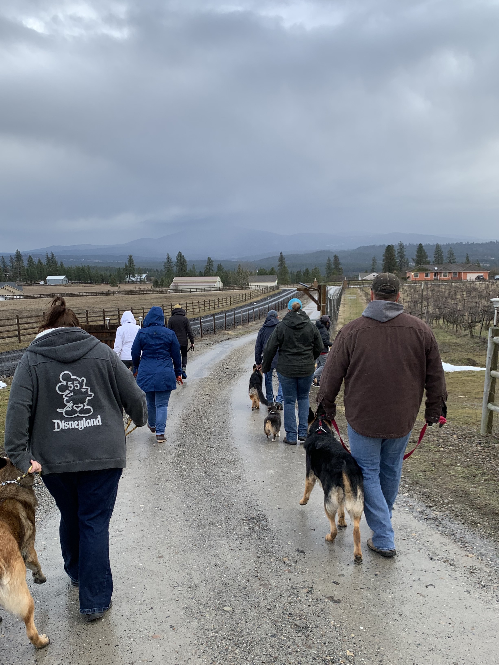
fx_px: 615
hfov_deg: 44.1
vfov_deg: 56.6
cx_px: 220
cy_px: 376
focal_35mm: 32
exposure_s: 1/457
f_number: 1.8
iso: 25
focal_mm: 4.25
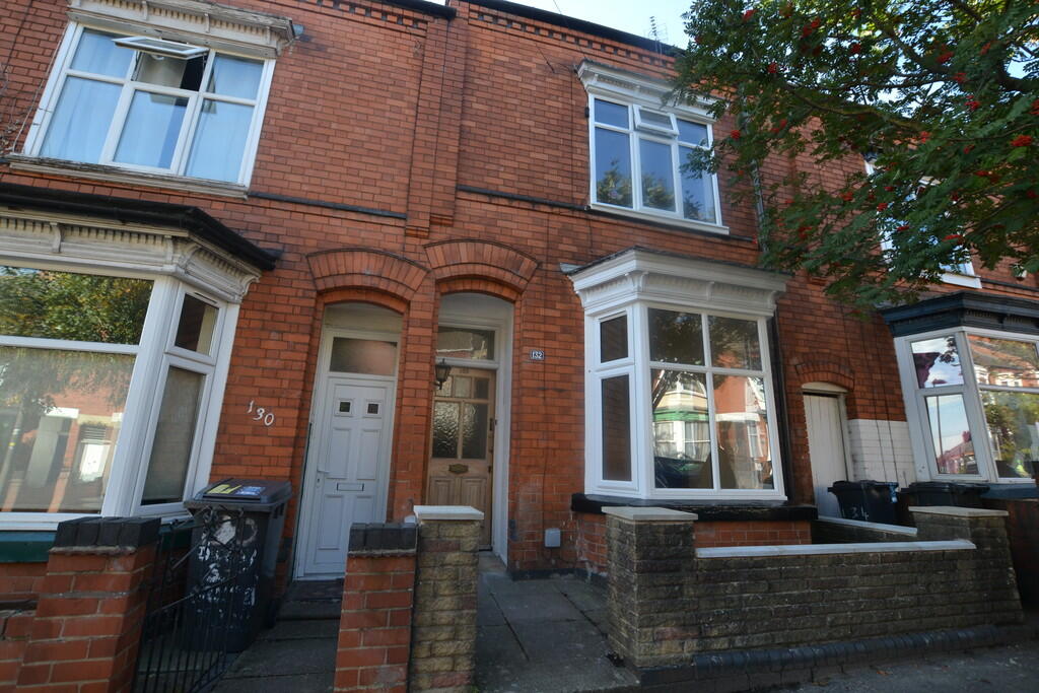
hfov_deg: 100.4
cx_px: 520
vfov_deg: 77.3
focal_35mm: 15
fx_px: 433
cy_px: 346
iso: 200
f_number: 5.6
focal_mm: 10
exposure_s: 1/125
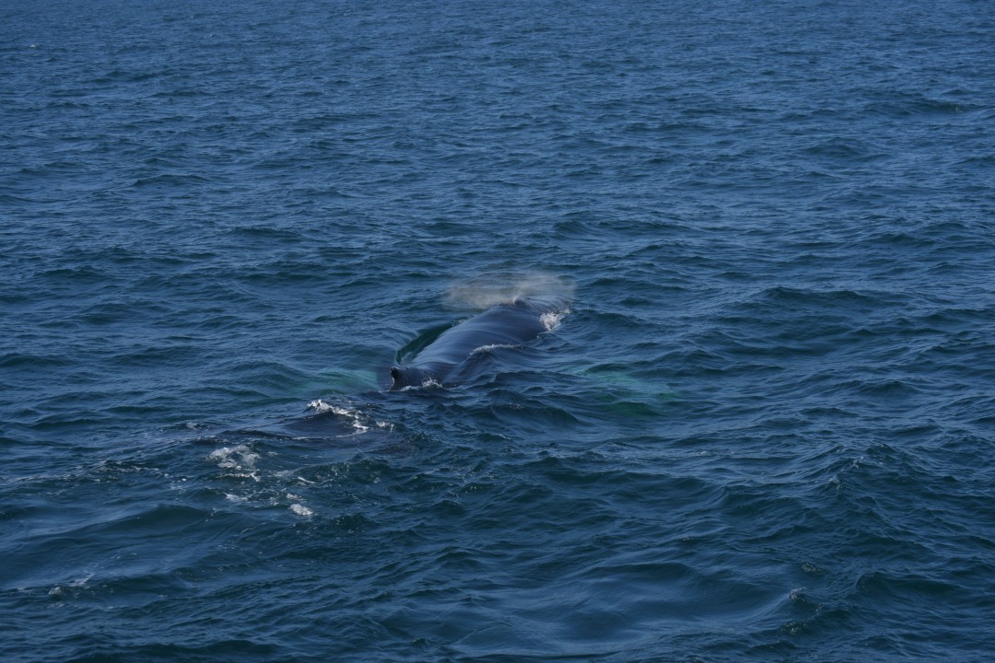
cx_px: 498
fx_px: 2570
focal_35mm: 93
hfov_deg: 21.9
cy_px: 332
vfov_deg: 14.7
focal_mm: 62
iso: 200
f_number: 5.6
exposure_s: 1/1600
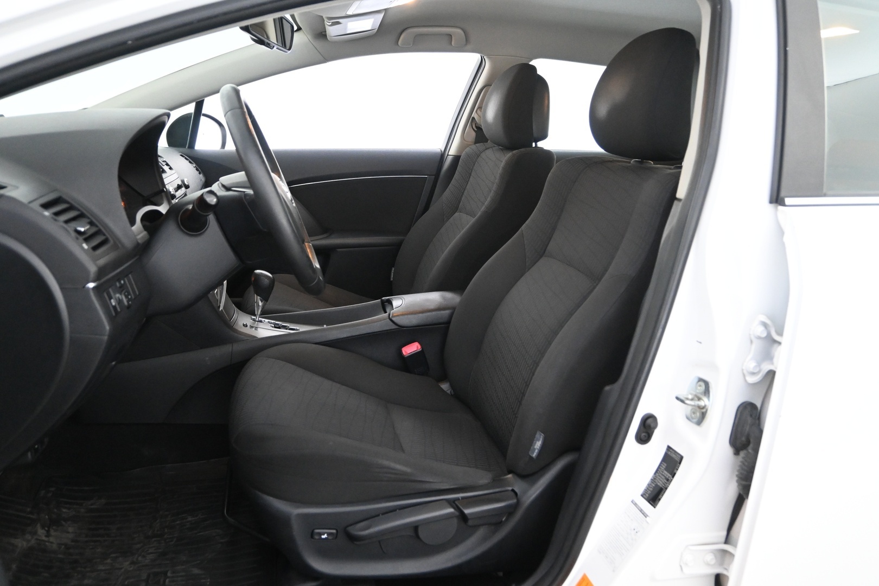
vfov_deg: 46.8
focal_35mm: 28
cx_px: 440
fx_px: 678
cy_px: 293
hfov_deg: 65.9
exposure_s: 1/30
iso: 3200
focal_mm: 18.5
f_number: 3.8
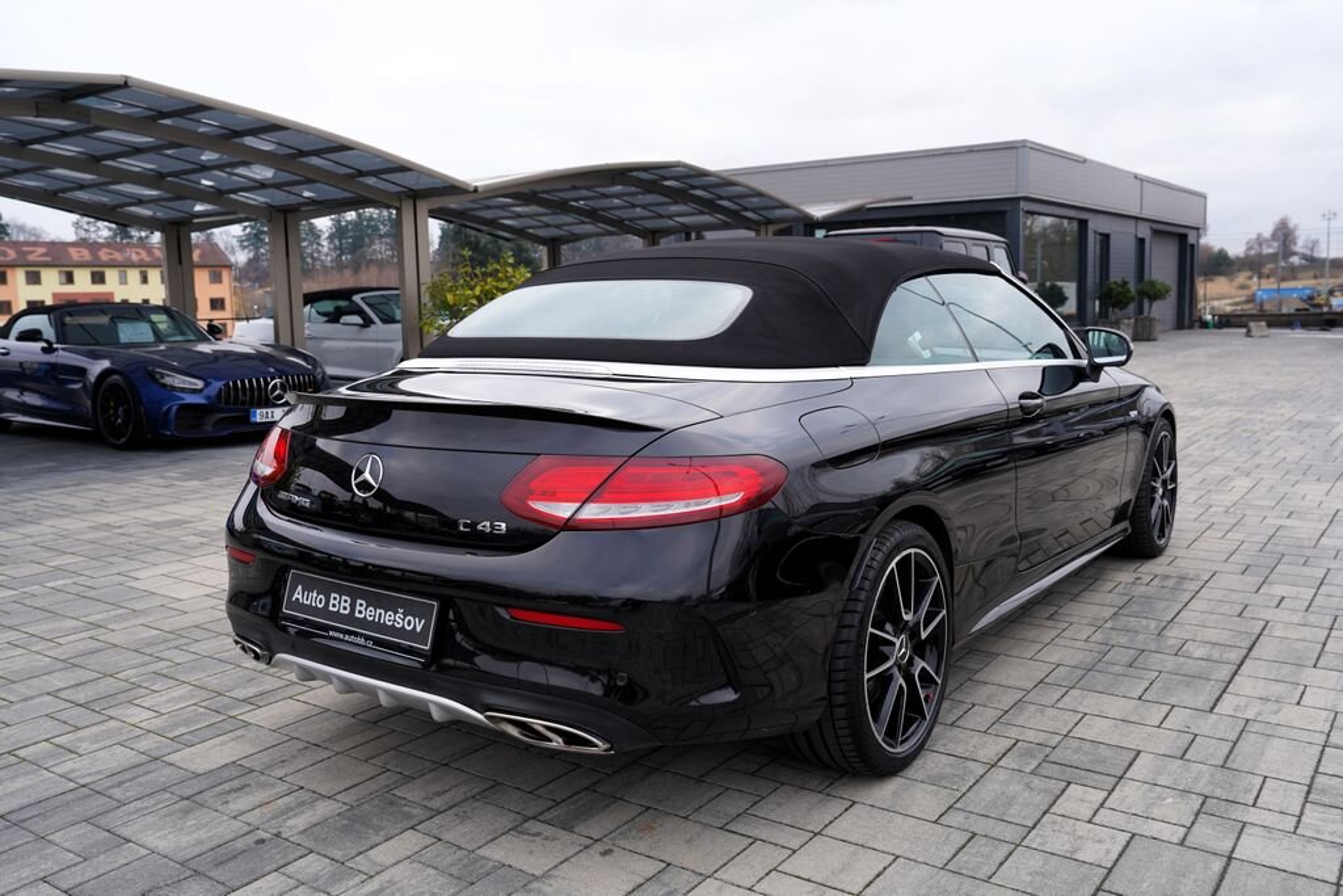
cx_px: 672
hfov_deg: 61.9
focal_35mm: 30
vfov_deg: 43.6
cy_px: 448
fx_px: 1119
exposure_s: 1/100
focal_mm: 30
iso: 100
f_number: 5
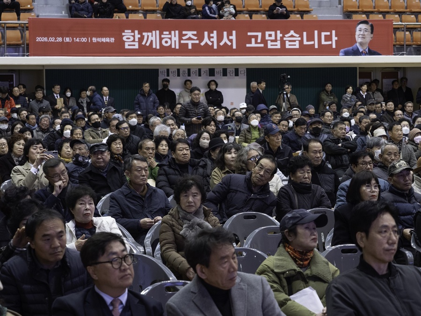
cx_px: 210
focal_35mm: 104
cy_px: 158
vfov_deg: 14.2
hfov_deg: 18.9
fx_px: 1265
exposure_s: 1/100
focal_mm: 52
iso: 800
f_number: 4.5
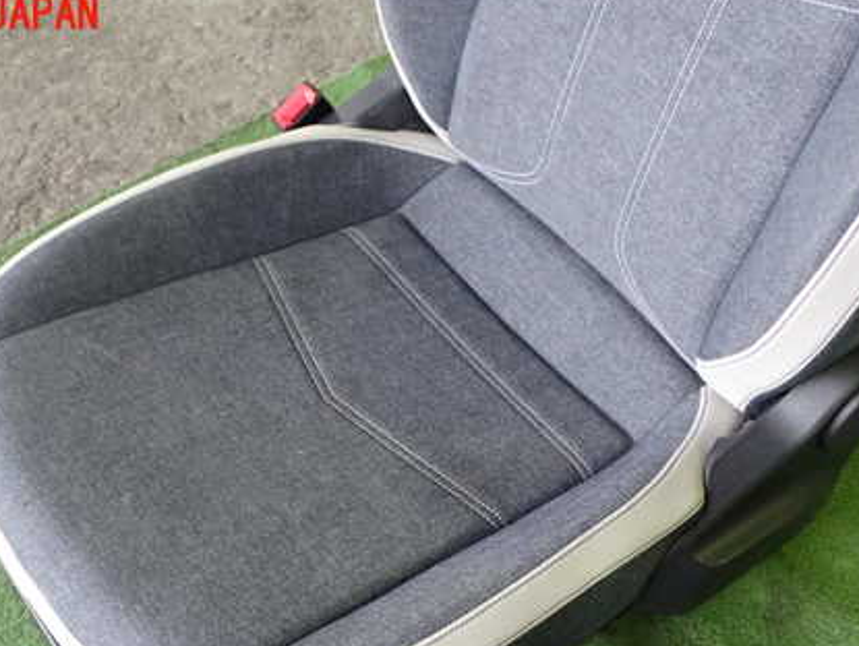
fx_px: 1292
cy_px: 456
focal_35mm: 52
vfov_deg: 27.8
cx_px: 344
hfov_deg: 36.7
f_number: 2.5
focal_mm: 6.37
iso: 800
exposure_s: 1/30
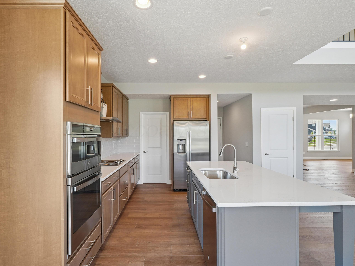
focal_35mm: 19
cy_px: 131
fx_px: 190
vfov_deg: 69.9
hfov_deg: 85.9
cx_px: 165
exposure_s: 1/5
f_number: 11
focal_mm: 11
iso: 200
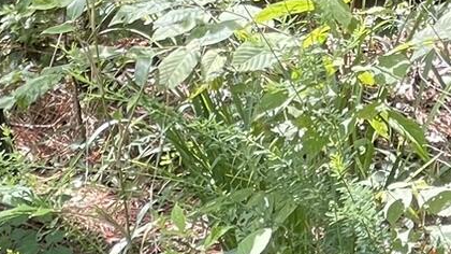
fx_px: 4065
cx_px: 646
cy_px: -513
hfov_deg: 6.3
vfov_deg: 3.5
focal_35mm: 340
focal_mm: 7.5
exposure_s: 1/99
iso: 64
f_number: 2.2
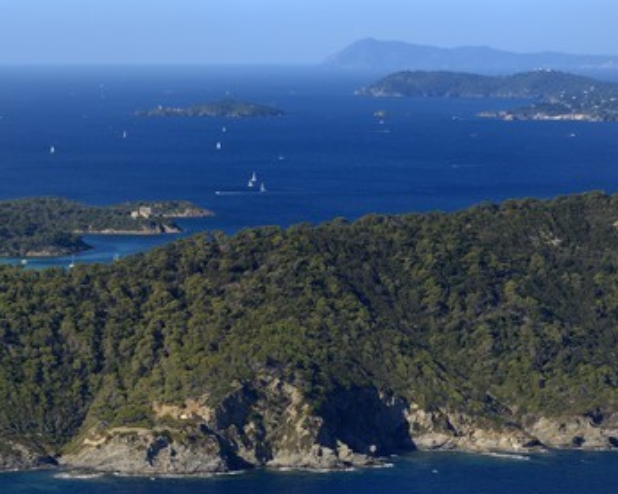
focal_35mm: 137
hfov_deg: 14.1
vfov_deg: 11.3
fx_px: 2506
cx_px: 244
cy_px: 247
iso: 800
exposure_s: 1/1600
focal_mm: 120
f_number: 11
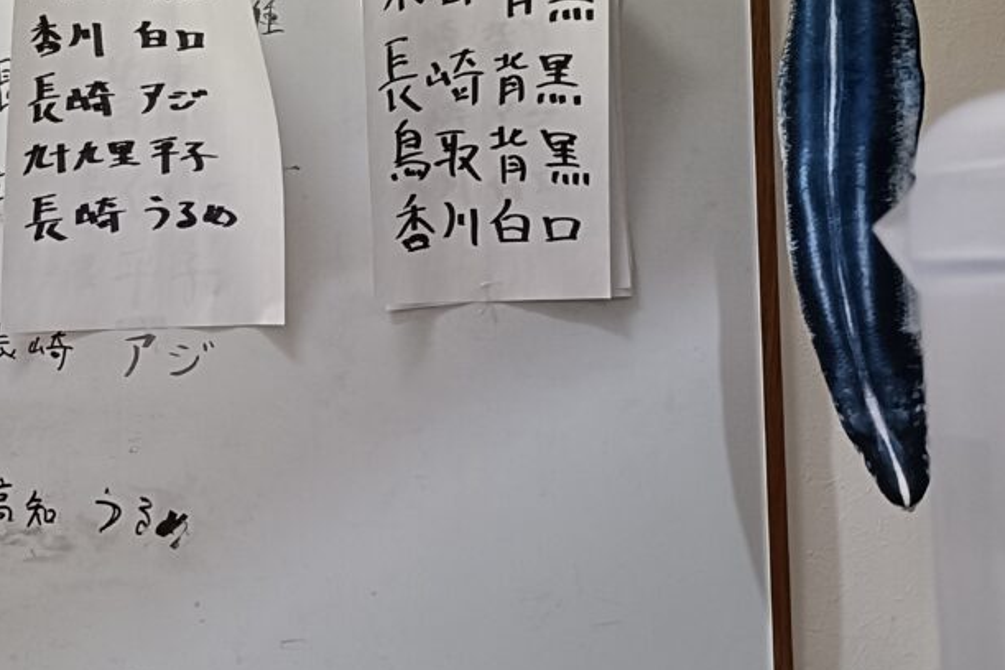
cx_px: 234
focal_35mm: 61
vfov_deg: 21.9
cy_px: 99
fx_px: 1702
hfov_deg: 32.2
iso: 1000
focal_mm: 4.7
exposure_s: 1/50
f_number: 1.7
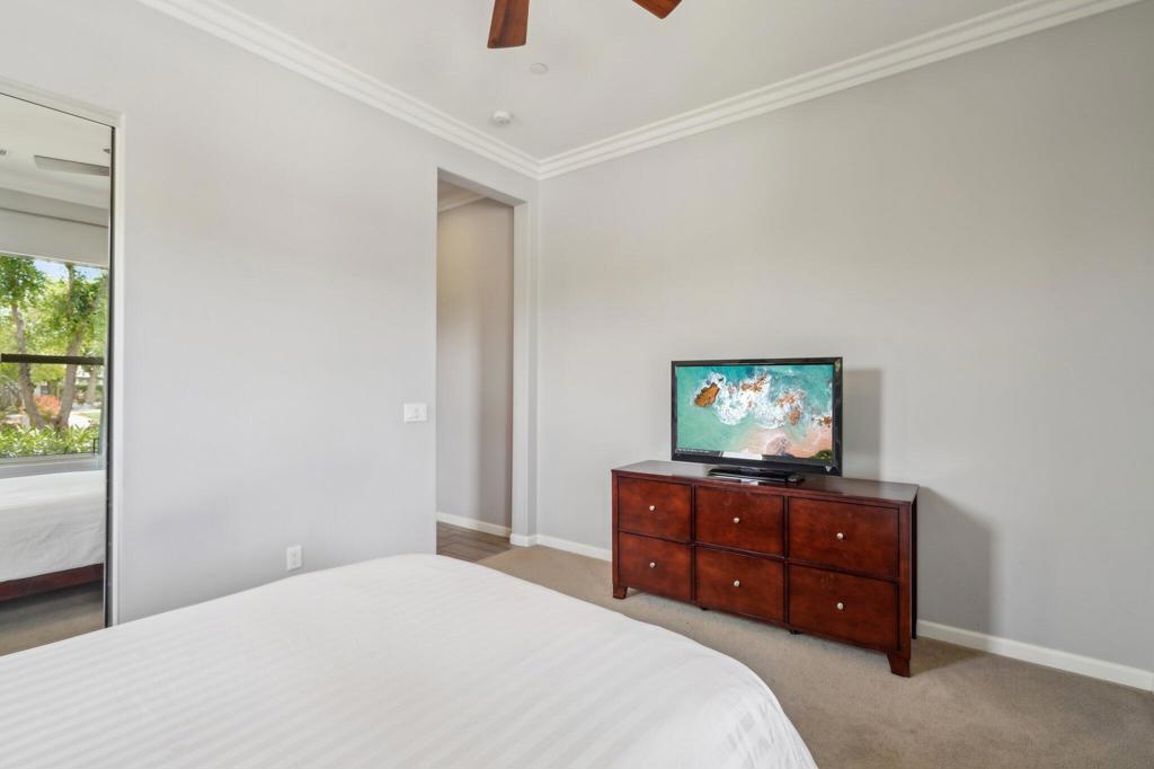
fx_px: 513
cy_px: 384
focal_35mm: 16
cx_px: 577
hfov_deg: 96.8
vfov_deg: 73.7
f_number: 8
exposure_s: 1/25
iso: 400
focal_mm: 16
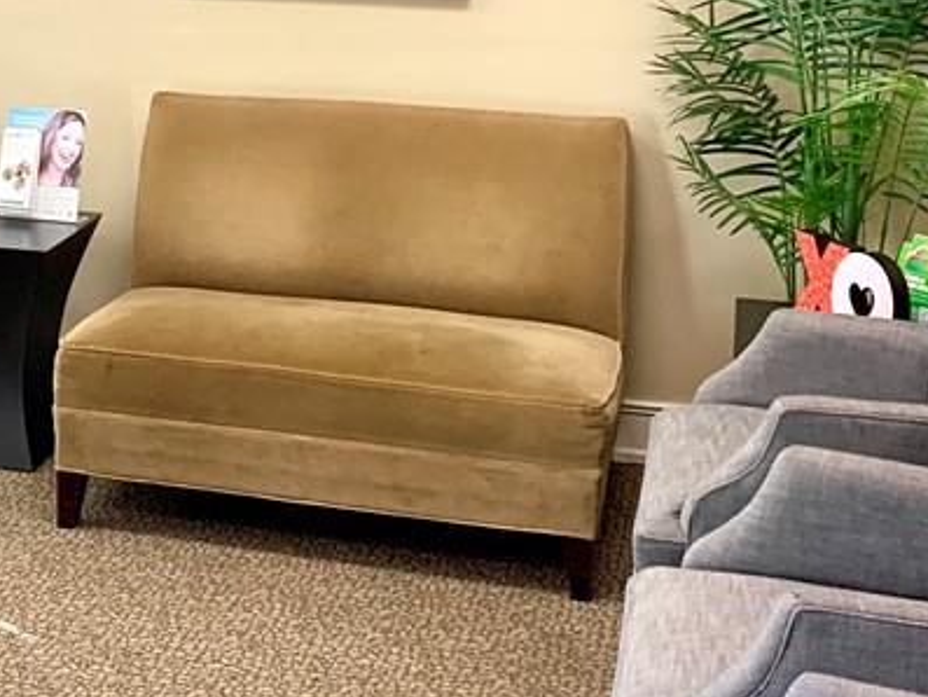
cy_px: 88
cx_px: 75
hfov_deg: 27.8
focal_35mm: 67
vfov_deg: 21.5
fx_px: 1797
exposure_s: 1/120
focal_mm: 4.25
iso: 50
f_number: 1.8
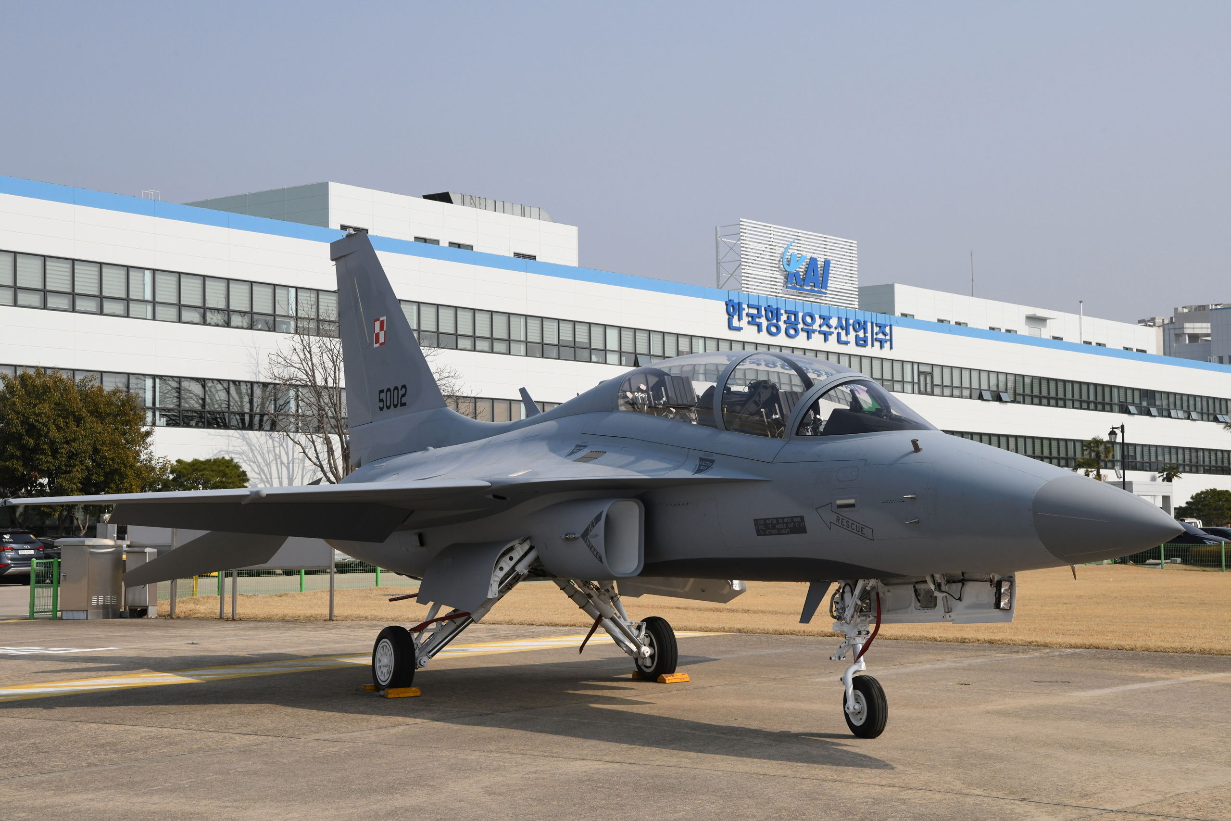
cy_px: 410
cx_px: 616
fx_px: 2052
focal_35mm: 60
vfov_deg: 22.6
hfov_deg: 33.4
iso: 1100
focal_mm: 60
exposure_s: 1/1250
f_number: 18
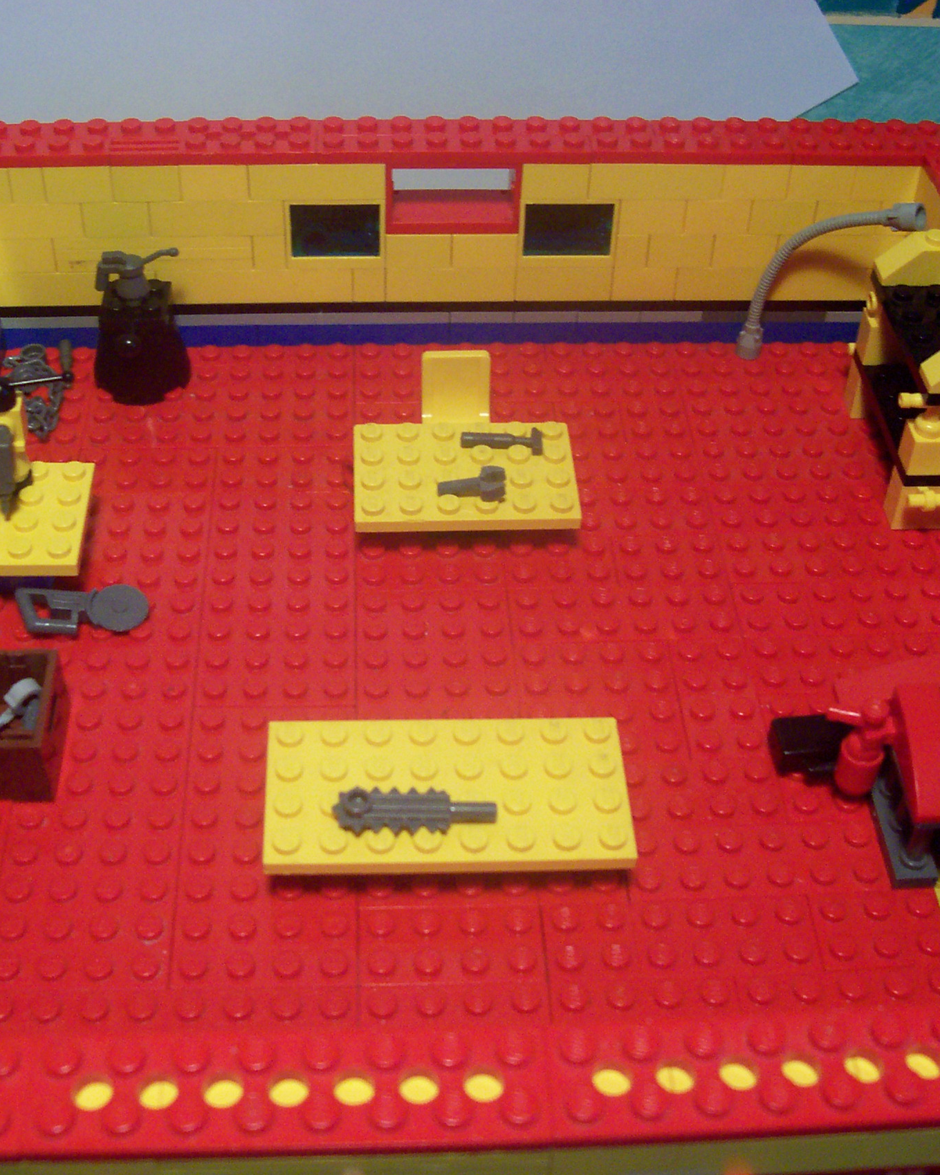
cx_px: 435
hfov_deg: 33.4
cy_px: 580
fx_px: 1565
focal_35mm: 45
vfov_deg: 41.2
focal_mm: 5.6
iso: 160
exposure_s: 1/26.2
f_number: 2.7
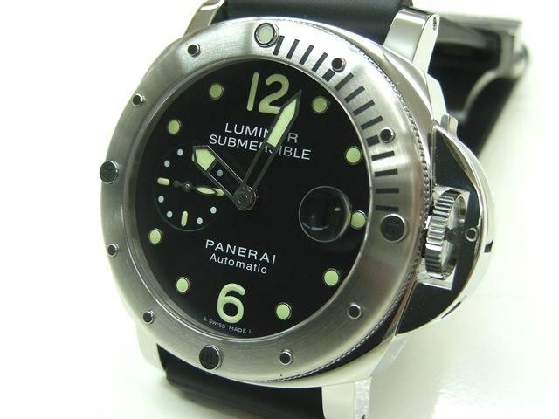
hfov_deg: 39.7
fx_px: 775
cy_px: 210
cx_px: 280
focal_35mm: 48
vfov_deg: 30.3
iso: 123
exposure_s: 1/30.4
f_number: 3.5
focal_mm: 8
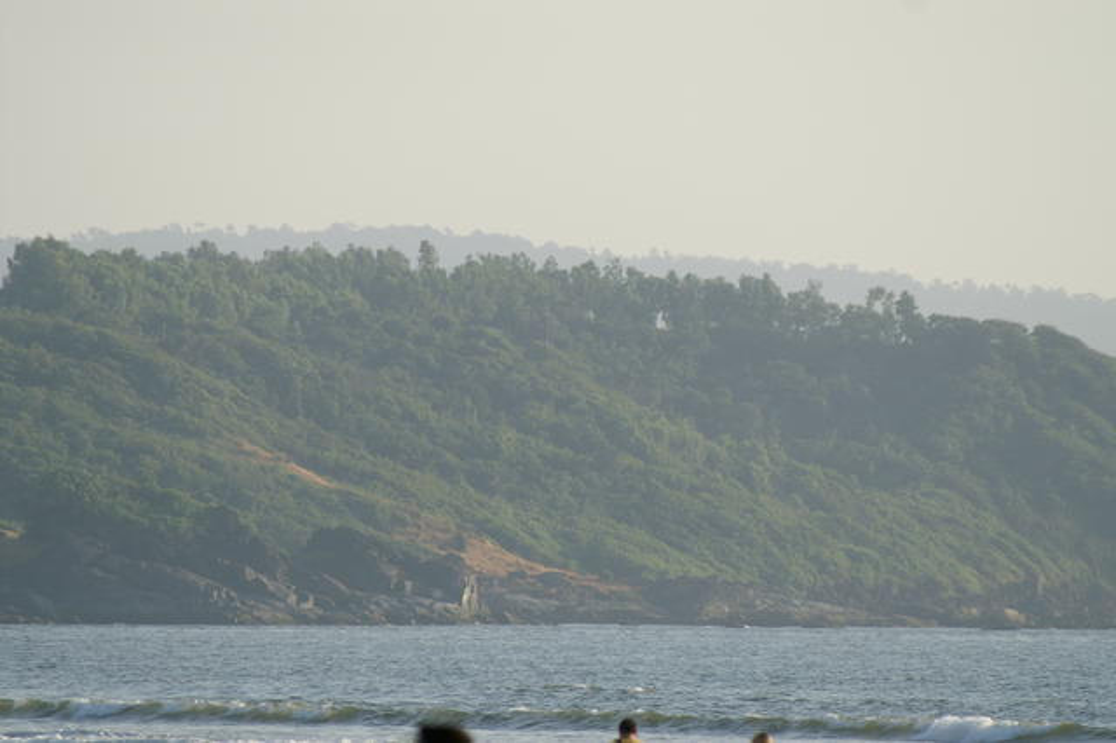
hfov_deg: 4.6
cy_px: 372
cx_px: 558
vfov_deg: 3.1
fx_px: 13942
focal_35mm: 450
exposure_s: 1/800
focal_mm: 300
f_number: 7.1
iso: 200
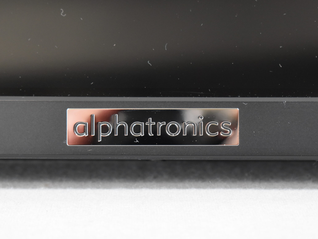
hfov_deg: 21.1
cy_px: 130
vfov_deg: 15.9
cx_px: 143
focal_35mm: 93
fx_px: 854
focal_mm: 52
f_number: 5.6
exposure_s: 1/60
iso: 1800
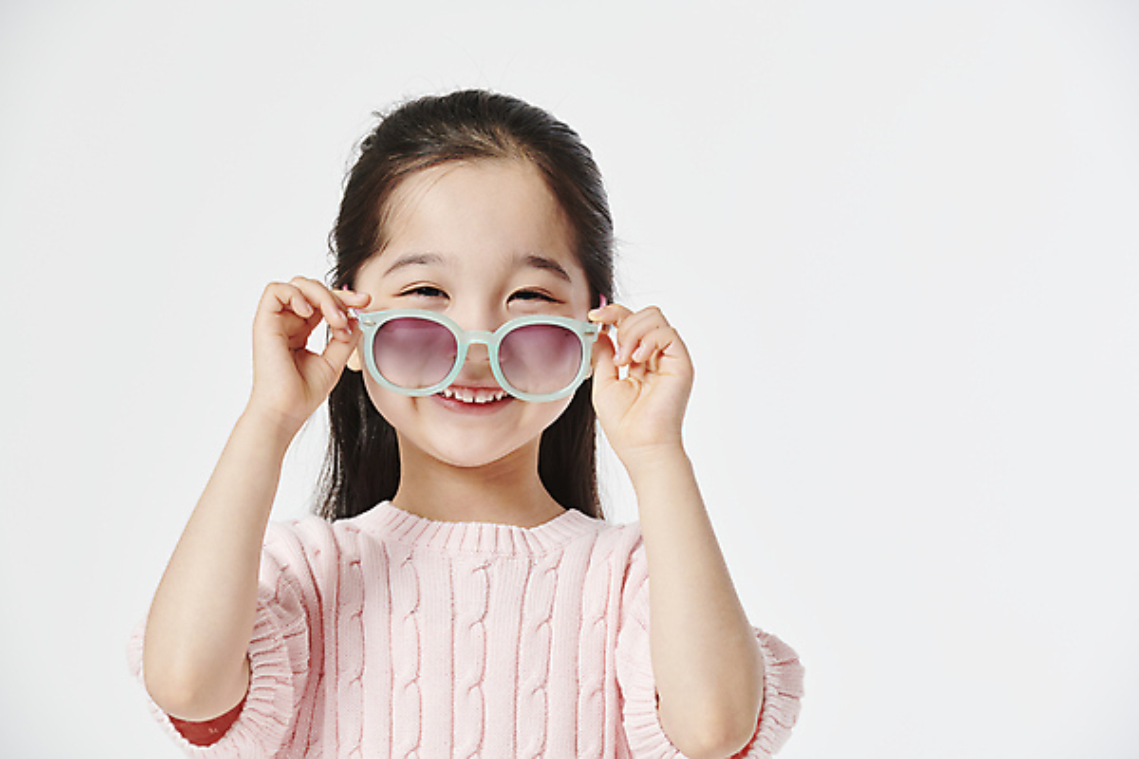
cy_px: 380
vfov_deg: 6.9
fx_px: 6327
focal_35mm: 200
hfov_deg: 10.3
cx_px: 570
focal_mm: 200
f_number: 11
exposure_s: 1/125
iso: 100
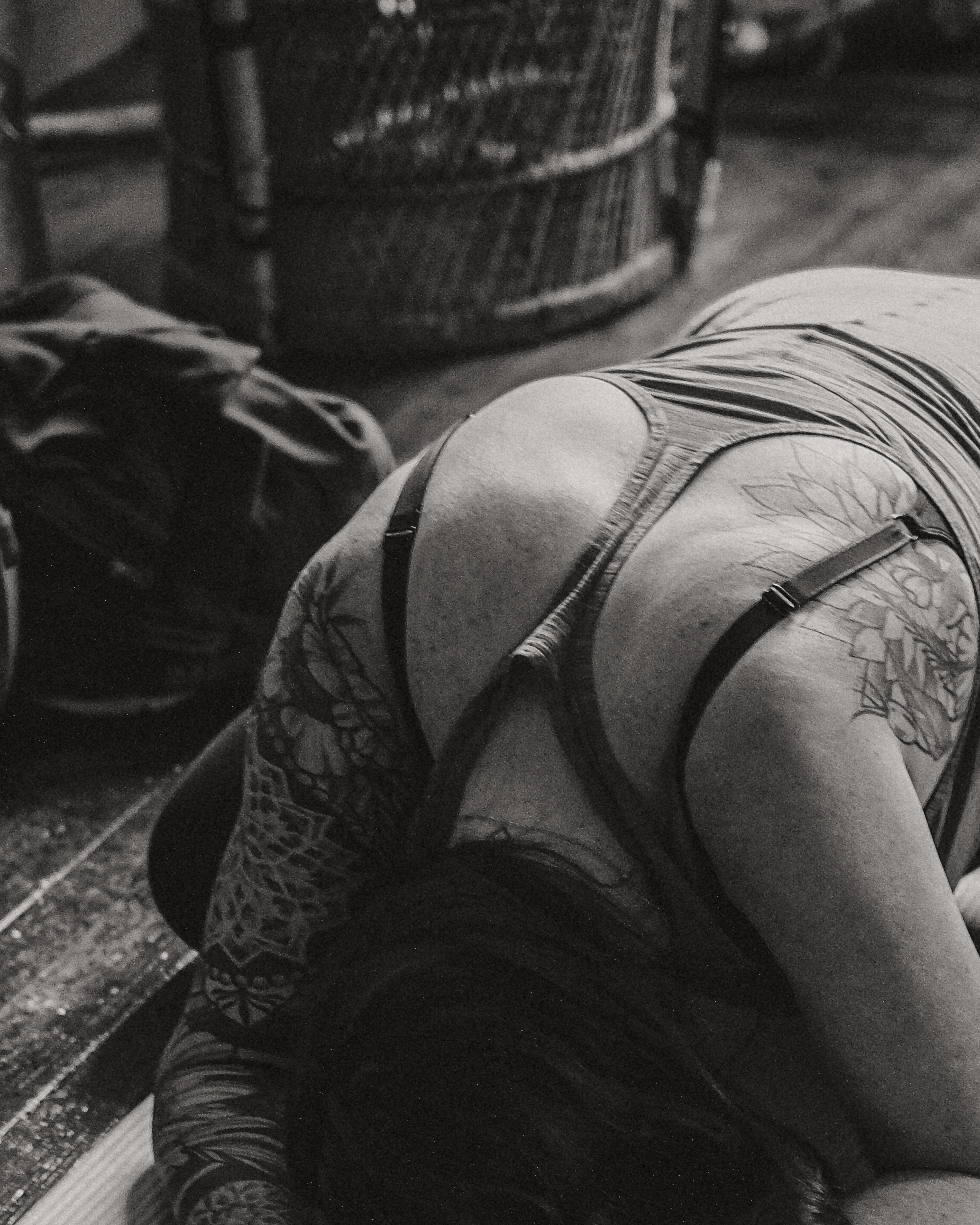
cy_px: 914
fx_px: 4858
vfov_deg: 14.3
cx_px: 587
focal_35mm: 134
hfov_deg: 11.5
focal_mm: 35
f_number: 1.4
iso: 1250
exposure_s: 1/75
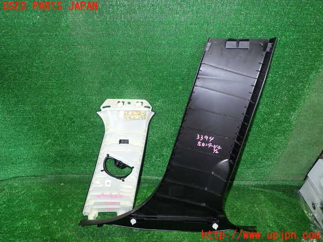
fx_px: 233
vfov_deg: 54.9
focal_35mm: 25
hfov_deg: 69.4
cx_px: 162
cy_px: 121
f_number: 2
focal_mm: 4.5
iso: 200
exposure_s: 1/30
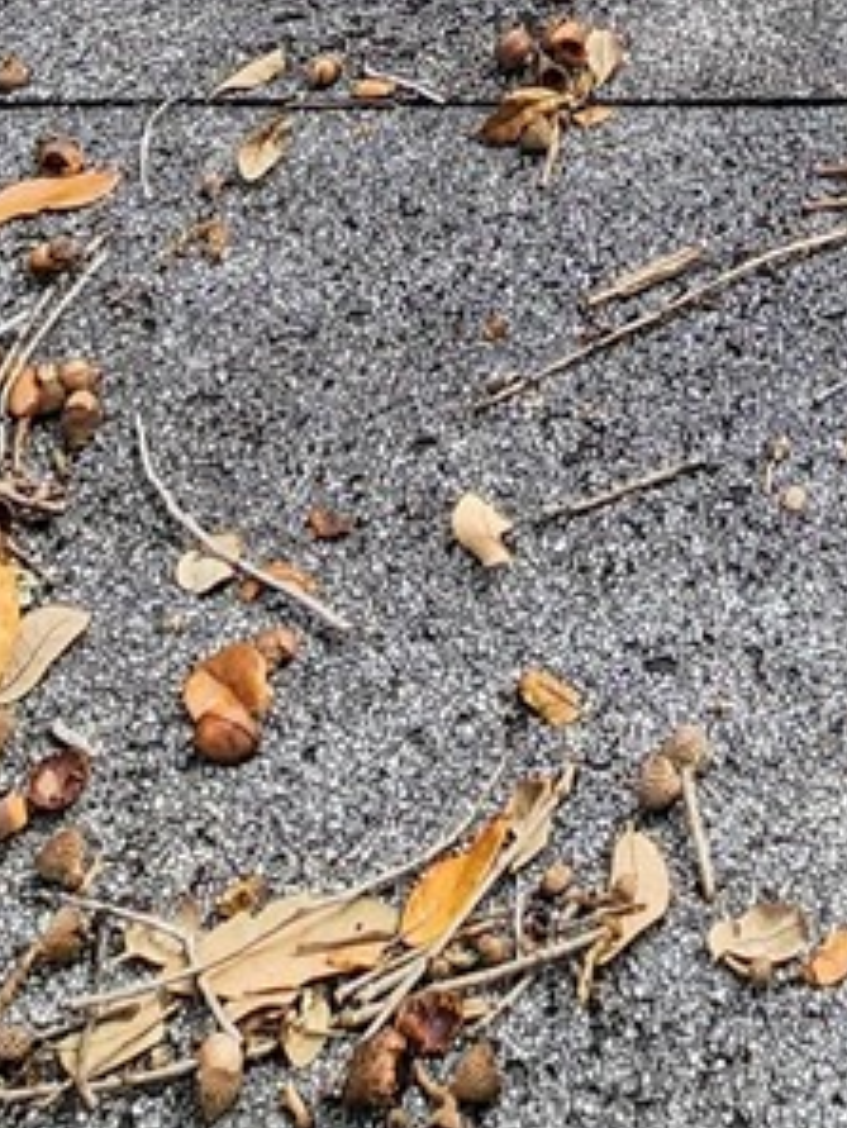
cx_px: 1124
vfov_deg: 18.8
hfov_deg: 19.3
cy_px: -1071
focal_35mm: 70
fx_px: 2282
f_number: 2.2
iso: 50
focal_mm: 2.2
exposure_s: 1/960
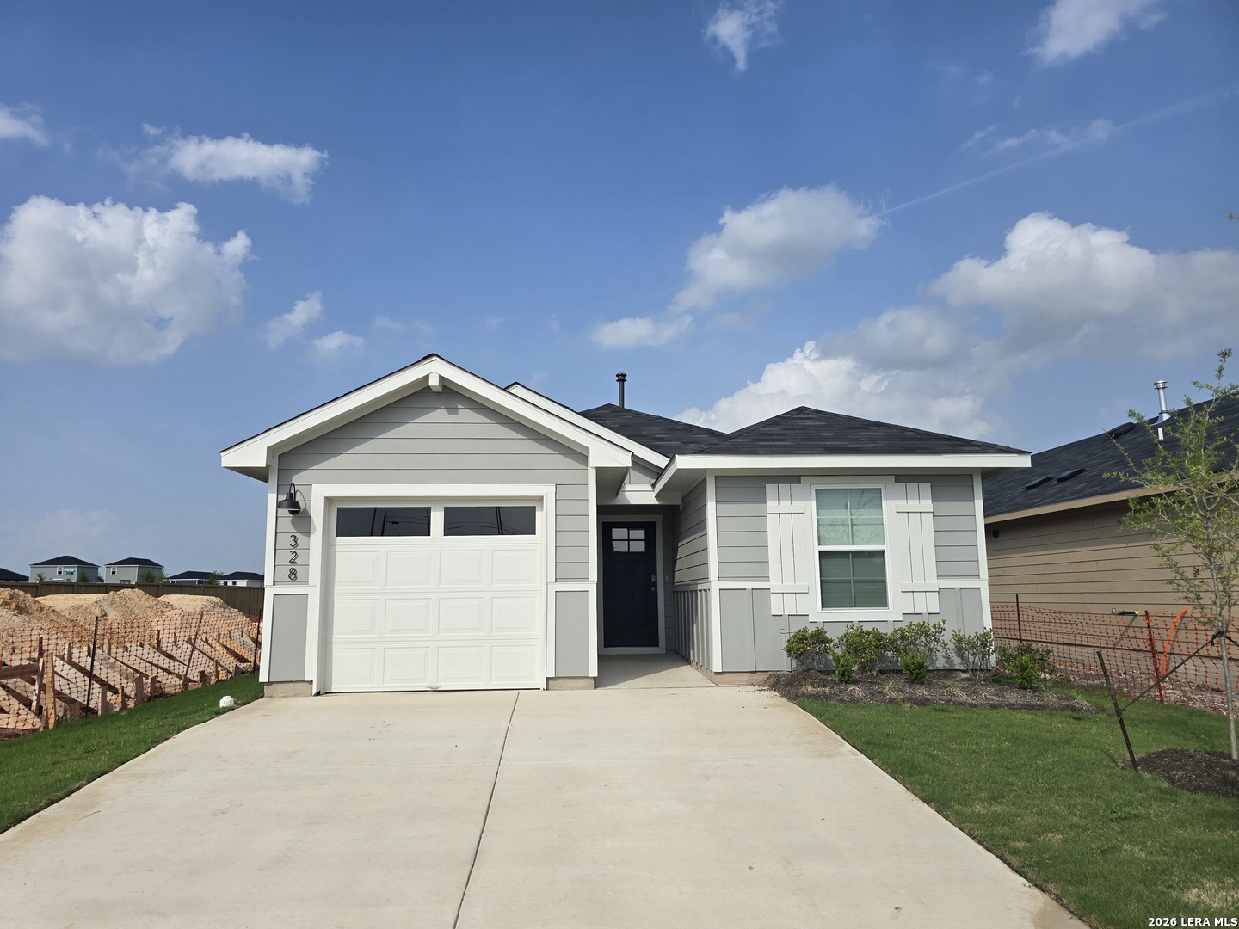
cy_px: 464
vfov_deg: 58.9
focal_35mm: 23
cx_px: 620
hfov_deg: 73.9
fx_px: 823
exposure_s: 1/1429
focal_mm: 6.3
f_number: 1.7
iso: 12
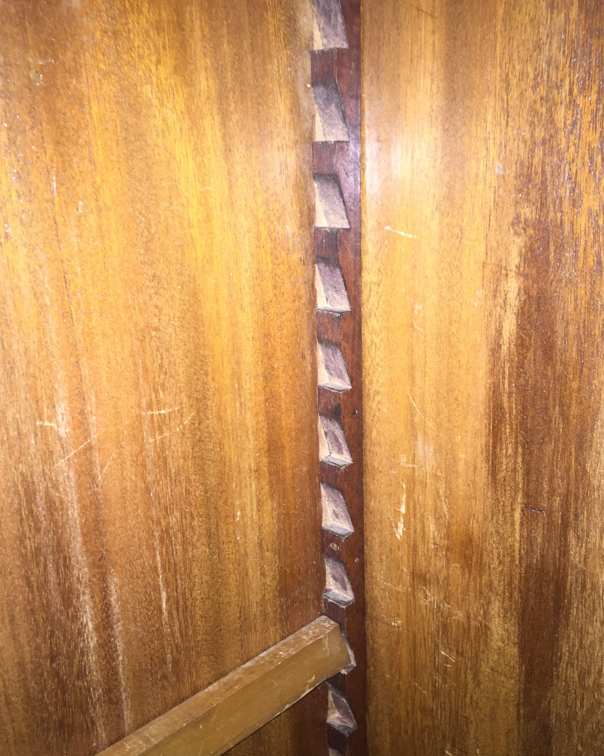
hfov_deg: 44.5
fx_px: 737
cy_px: 368
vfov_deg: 54.2
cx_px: 292
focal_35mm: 33
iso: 50
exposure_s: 1/17
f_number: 2.2
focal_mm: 4.15
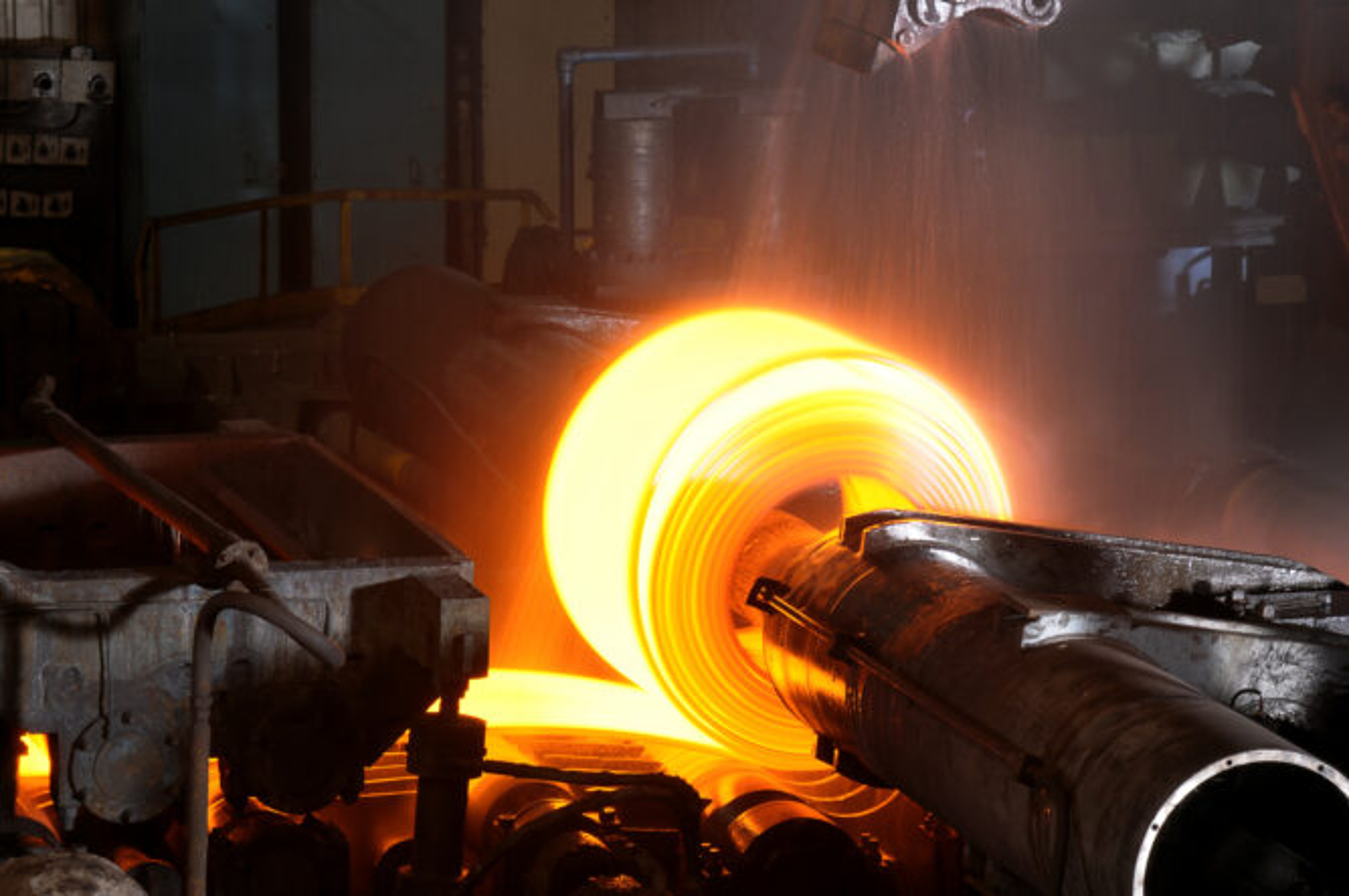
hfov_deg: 13.1
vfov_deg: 8.7
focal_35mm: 158
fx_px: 5895
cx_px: 674
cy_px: 448
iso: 400
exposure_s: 1/2
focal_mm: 105
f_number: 20
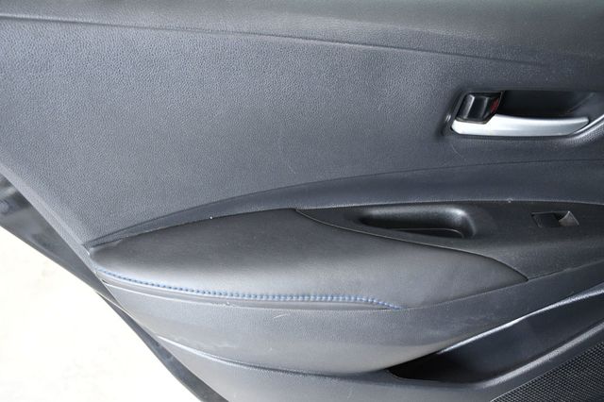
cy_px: 201
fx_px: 805
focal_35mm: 48
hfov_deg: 41.1
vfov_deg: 28.0
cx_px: 302
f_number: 5.6
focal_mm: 32
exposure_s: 1/125
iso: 2500
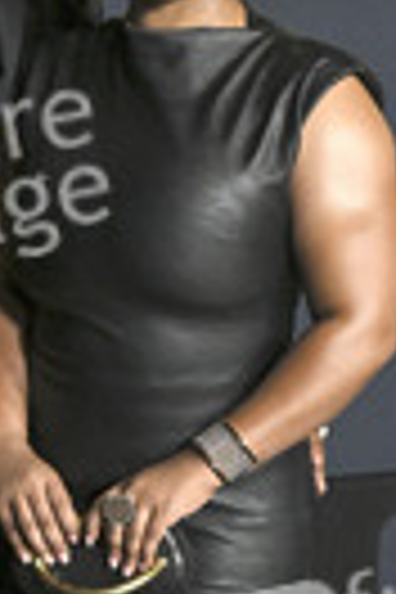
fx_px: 1947
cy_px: 423
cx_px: 9
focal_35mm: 118
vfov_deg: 17.3
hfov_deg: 11.5
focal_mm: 39
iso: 2000
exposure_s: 1/320
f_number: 6.3
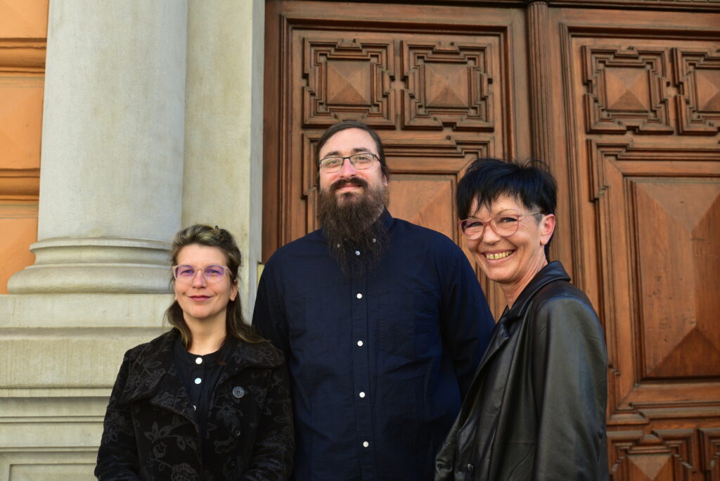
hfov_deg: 54.4
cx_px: 360
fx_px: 700
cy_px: 240
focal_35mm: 35
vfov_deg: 37.9
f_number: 4.5
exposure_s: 1/500
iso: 560
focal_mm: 35
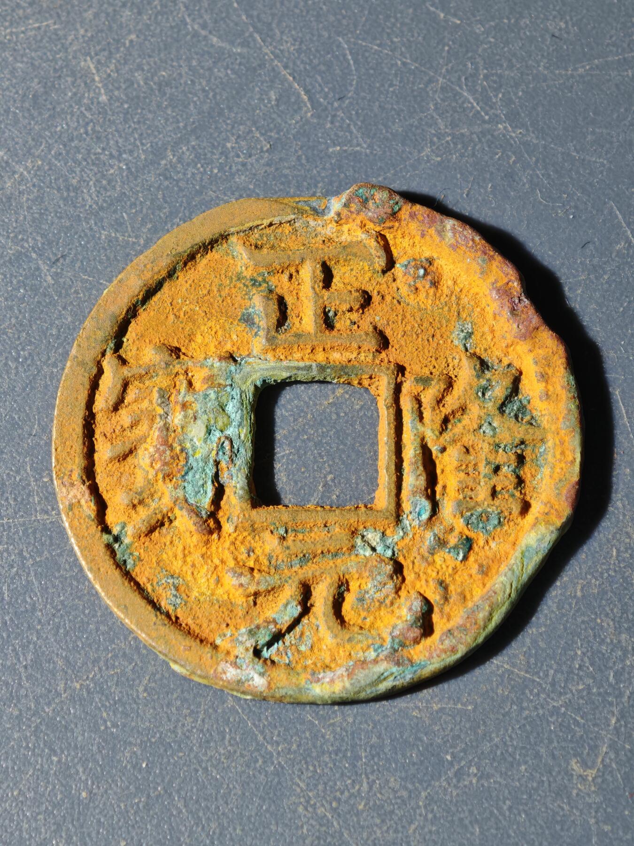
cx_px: 317
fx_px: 2686
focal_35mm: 110
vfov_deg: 17.9
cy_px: 423
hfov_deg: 13.5
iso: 200
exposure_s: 1/100
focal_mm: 9
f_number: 2
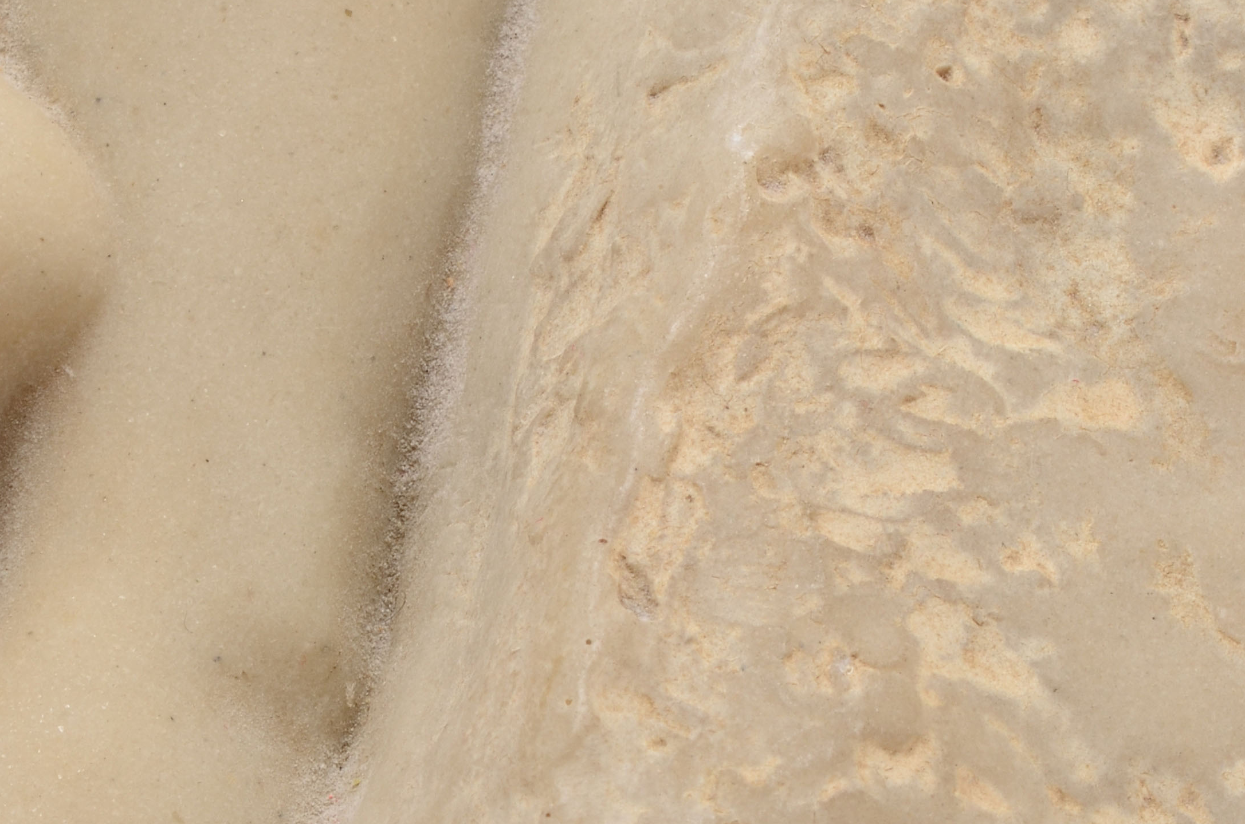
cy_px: 555
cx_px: 343
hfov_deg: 11.0
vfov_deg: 7.3
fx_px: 6458
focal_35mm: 187
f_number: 22
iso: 100
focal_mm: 55
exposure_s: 1/160
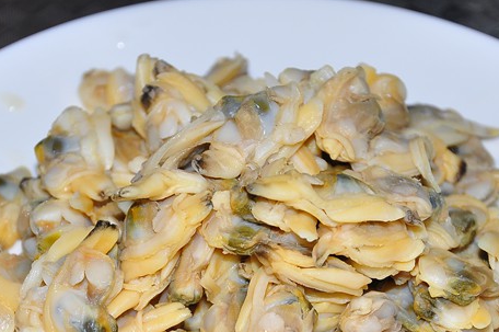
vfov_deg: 8.4
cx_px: 258
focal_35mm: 163
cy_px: 290
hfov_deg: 12.6
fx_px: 2257
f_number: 5.6
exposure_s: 1/125
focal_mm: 62
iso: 400
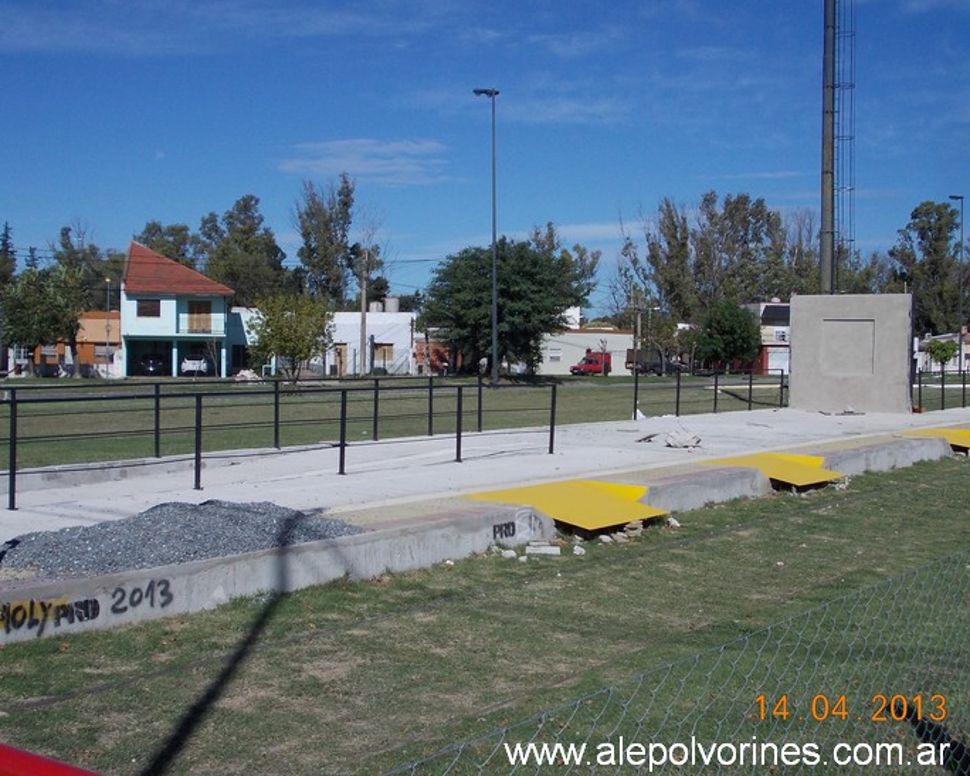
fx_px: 1349
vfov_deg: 32.1
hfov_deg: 39.5
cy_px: 397
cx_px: 459
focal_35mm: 47
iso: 80
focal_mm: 6.1
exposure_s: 1/640
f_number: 6.5
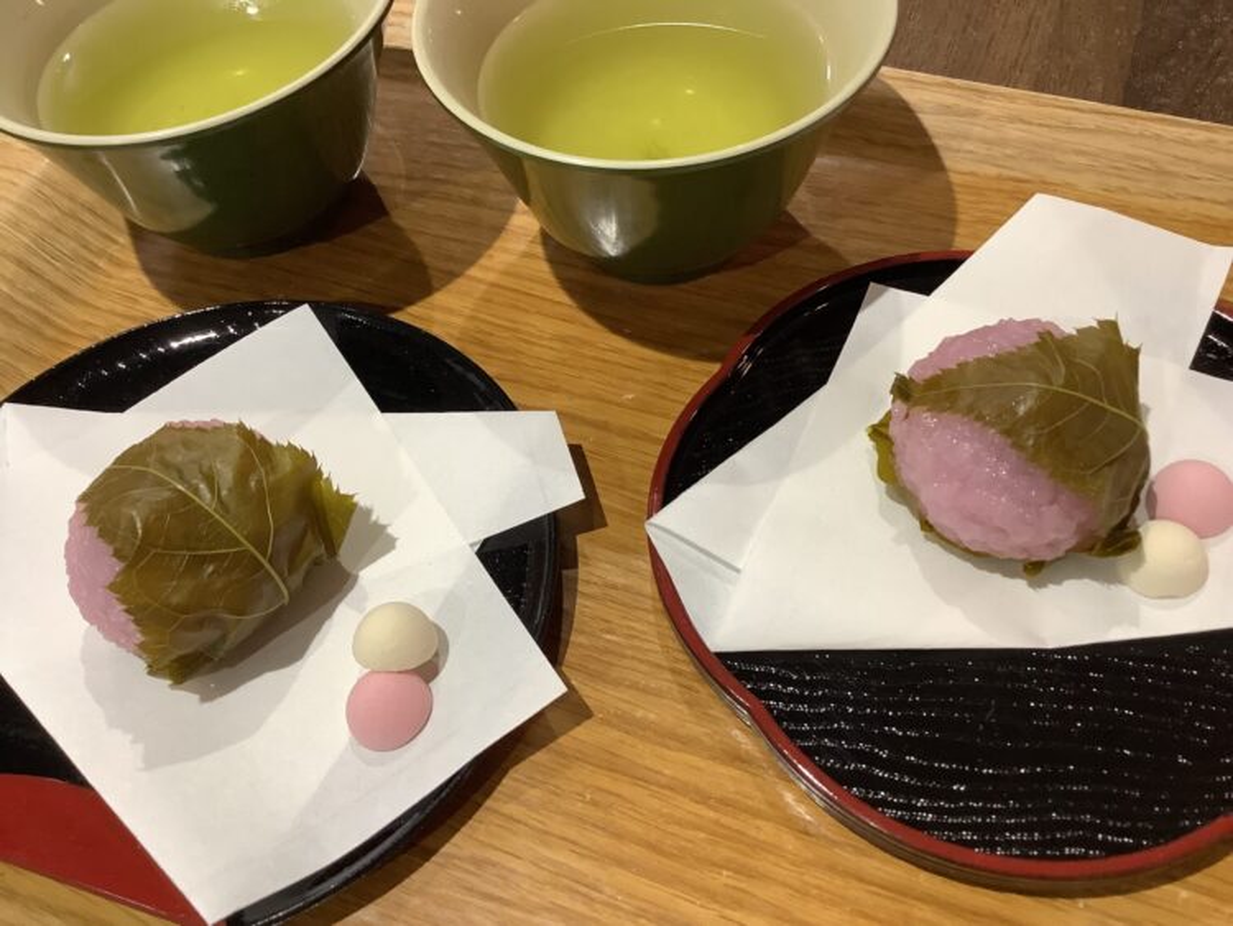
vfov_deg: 45.5
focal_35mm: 31
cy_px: 463
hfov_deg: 58.3
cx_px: 616
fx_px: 1105
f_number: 2.4
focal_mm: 3.3
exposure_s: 1/60
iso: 160
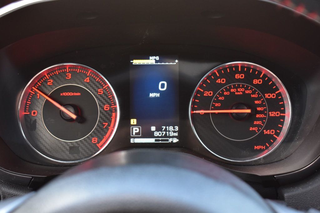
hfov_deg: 36.9
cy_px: 106
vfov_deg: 25.0
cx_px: 160
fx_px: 480
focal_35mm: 54
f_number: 6.3
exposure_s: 1/15
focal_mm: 36
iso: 450
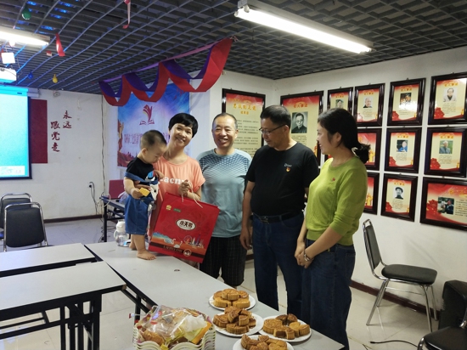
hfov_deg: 60.0
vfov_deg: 46.8
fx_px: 405
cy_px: 175
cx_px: 234
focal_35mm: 30
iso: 420
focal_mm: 3.95
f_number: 1.8
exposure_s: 1/33.3
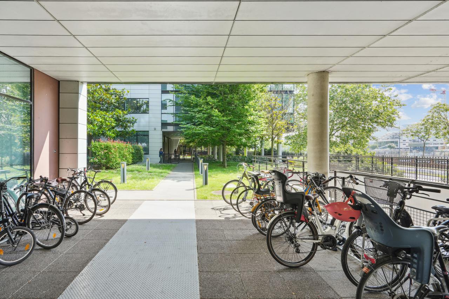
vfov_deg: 73.7
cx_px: 224
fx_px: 200
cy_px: 150
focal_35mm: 16
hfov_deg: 96.7
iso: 200
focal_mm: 16
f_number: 11
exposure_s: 1/50
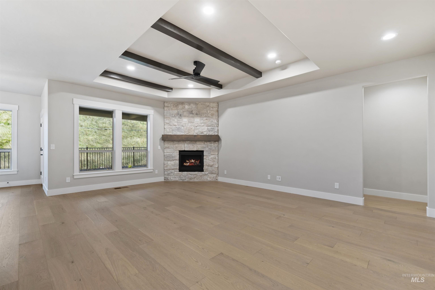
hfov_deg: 100.4
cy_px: 145
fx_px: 181
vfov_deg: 77.4
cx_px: 218
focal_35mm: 15
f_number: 6.3
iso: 320
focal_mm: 15
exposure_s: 1/2.5
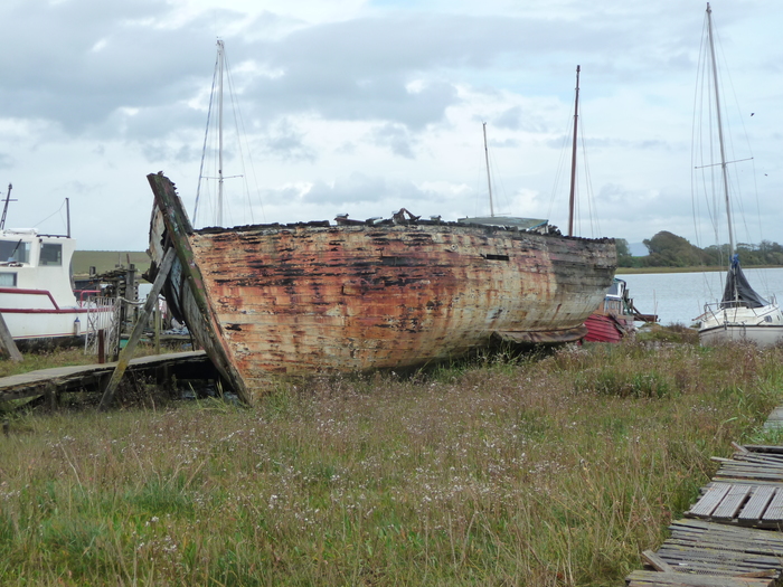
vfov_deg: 21.9
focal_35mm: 67
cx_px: 392
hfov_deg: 29.0
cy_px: 294
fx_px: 1516
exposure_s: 1/320
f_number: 4.5
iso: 160
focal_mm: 11.3
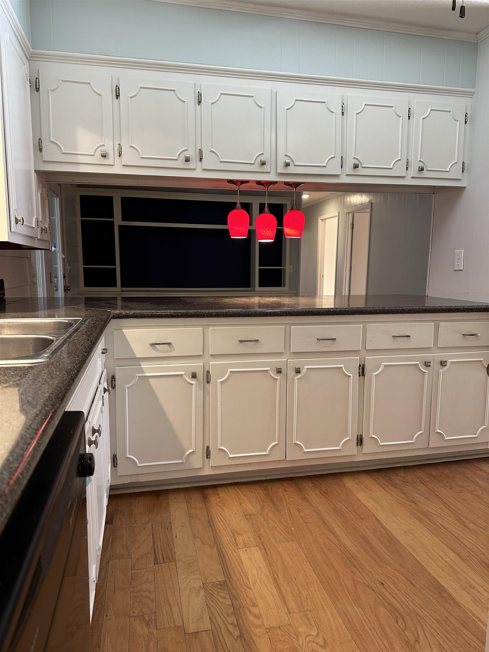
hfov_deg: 56.8
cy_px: 326
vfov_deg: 71.6
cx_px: 244
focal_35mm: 24
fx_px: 452
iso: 200
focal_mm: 6.86
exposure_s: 1/120
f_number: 1.78
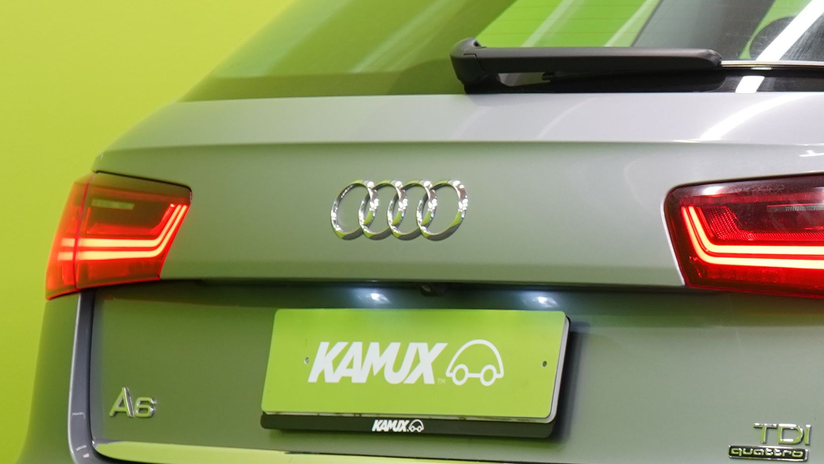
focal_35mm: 198
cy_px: 210
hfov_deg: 10.5
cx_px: 1247
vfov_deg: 6.1
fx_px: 4326
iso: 400
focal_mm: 53
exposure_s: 1/30
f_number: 5
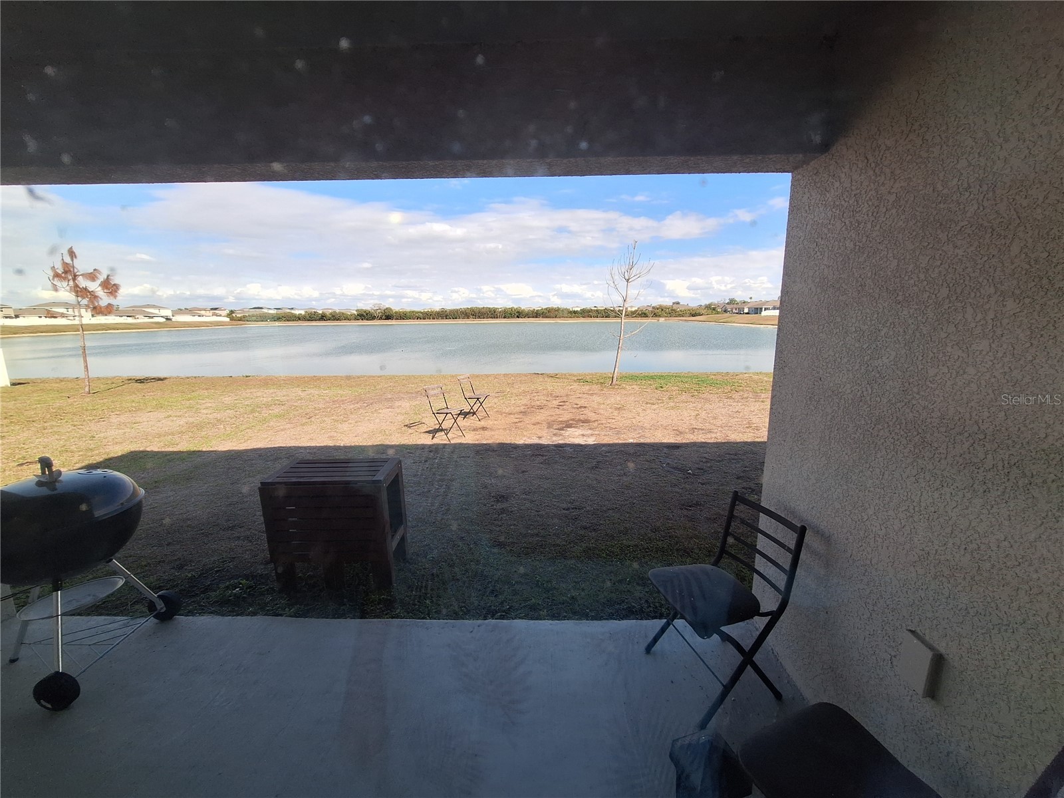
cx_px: 532
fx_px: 400
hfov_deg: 106.2
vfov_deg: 89.9
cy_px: 399
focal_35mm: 13
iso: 40
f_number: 2.2
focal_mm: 1.74
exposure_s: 1/613
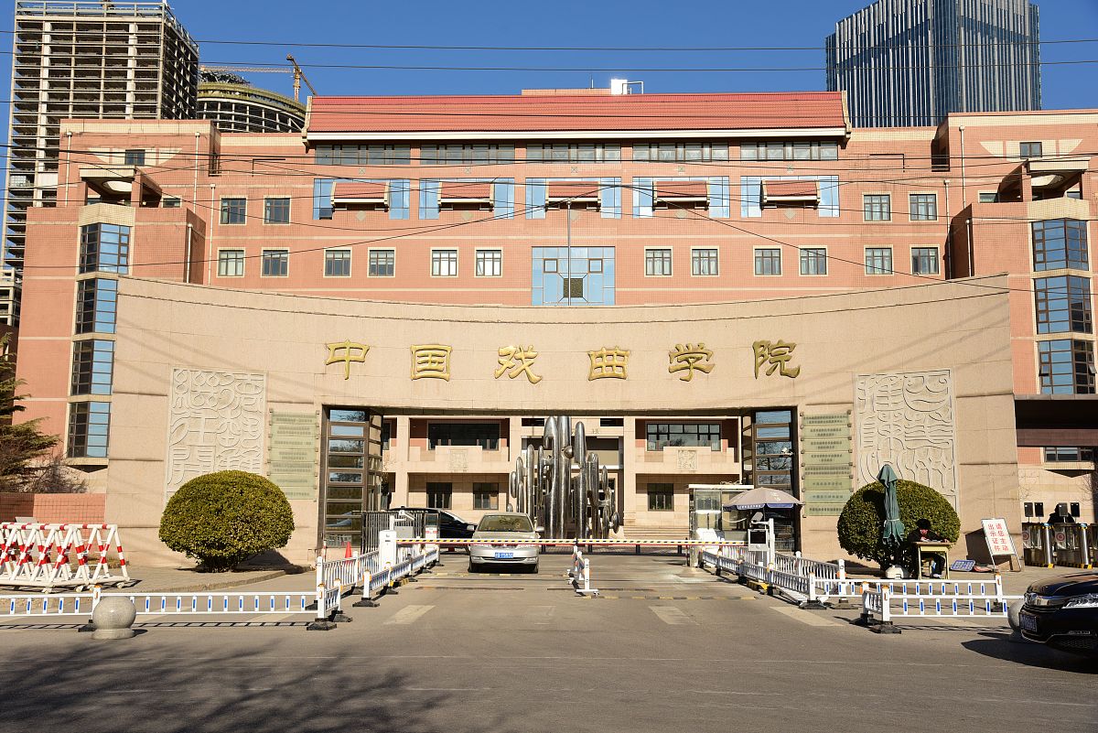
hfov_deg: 54.4
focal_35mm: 35
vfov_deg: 37.9
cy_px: 366
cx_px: 549
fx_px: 1068
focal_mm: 35
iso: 200
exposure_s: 1/800
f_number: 8
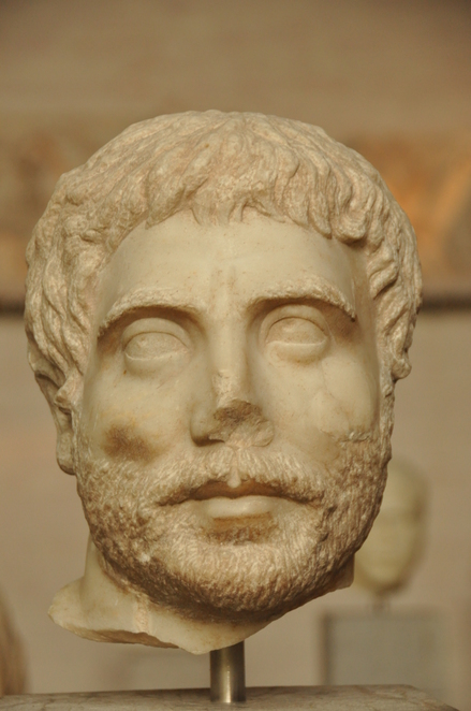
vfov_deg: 17.1
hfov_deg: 11.4
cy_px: 356
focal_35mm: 120
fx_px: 2363
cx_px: 236
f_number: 5
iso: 1000
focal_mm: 80
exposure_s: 1/60
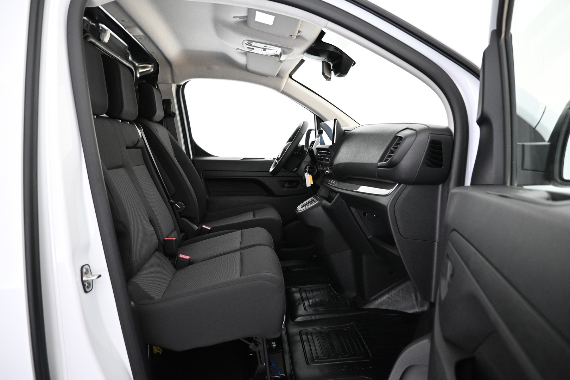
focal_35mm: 24
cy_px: 190
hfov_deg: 73.7
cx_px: 285
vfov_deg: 53.1
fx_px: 380
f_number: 3.5
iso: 1600
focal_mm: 16
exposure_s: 1/30
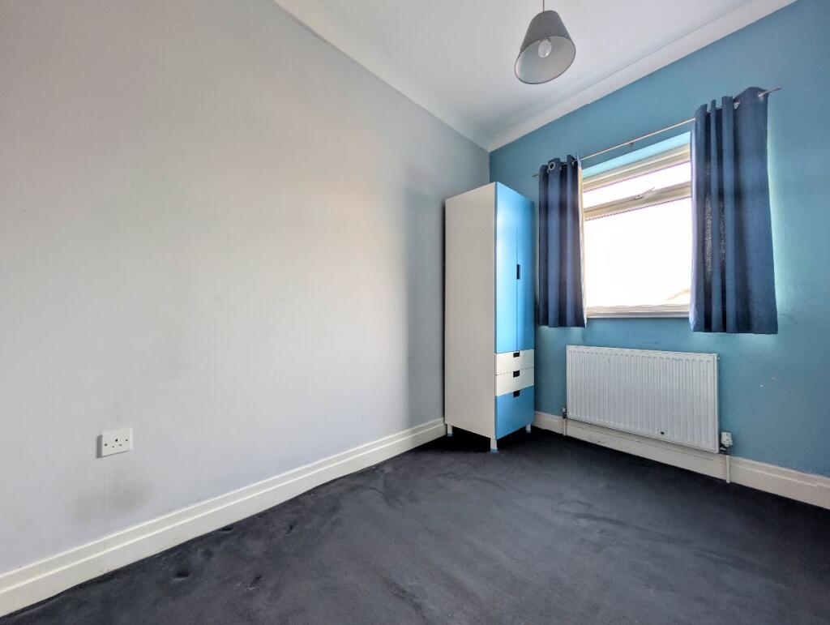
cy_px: 312
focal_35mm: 12
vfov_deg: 94.6
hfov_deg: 110.5
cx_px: 415
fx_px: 288
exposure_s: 1/68.3
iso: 44
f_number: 1.7
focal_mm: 2.02
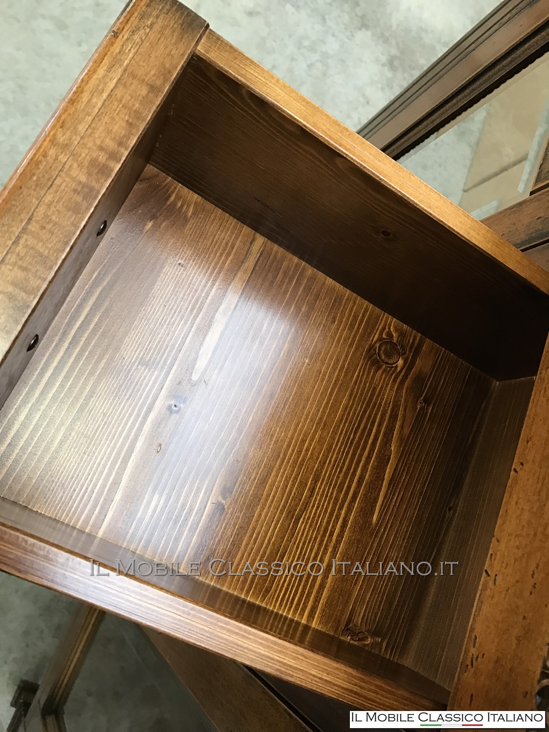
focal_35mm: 28
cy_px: 366
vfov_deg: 63.4
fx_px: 592
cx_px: 274
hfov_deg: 49.7
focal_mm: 3.99
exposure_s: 1/17
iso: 40
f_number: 1.8
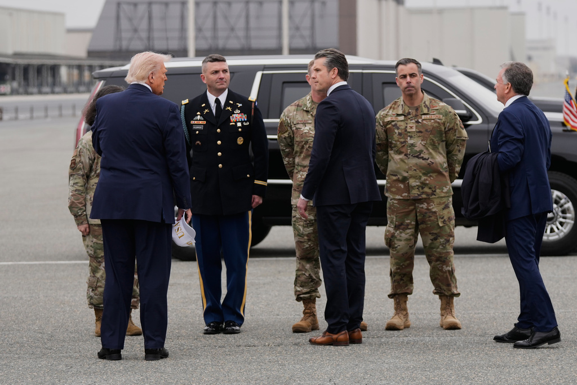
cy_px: 192
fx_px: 2597
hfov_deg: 12.7
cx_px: 288
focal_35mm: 162
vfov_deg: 8.5
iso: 320
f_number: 3.5
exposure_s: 1/1250
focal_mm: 108
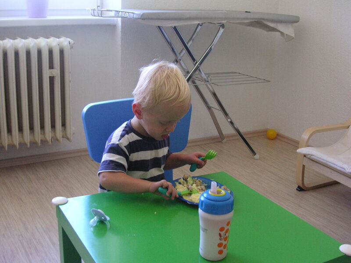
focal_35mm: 44
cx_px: 176
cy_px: 132
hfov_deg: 42.9
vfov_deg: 32.9
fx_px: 446
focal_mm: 7.3
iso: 125
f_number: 3.1
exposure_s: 1/45
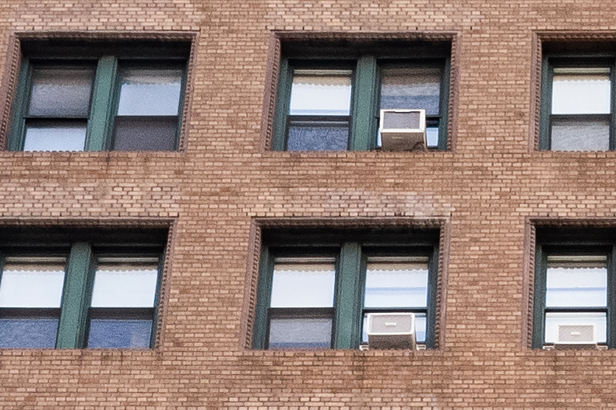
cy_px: 539
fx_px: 2207
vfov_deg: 10.4
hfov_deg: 15.6
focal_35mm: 129
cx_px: 608
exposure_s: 1/50
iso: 500
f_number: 16
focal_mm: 17
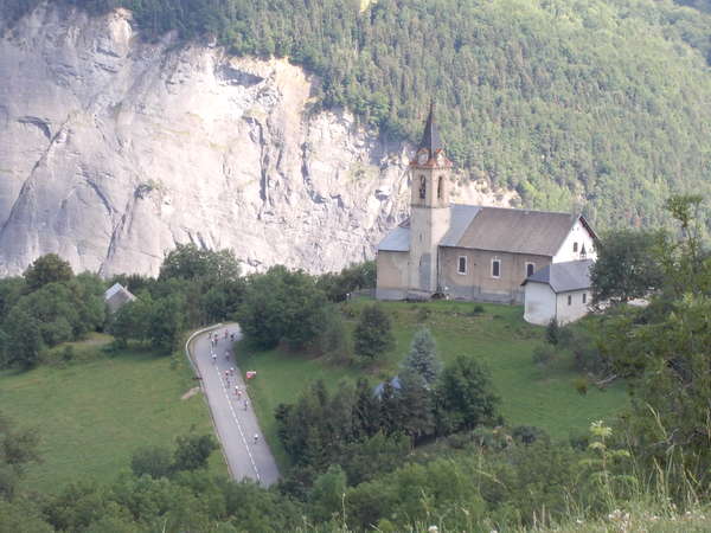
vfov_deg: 10.6
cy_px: 266
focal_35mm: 140
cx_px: 356
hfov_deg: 14.1
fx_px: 2876
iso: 80
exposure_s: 1/60
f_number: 6.8
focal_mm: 20
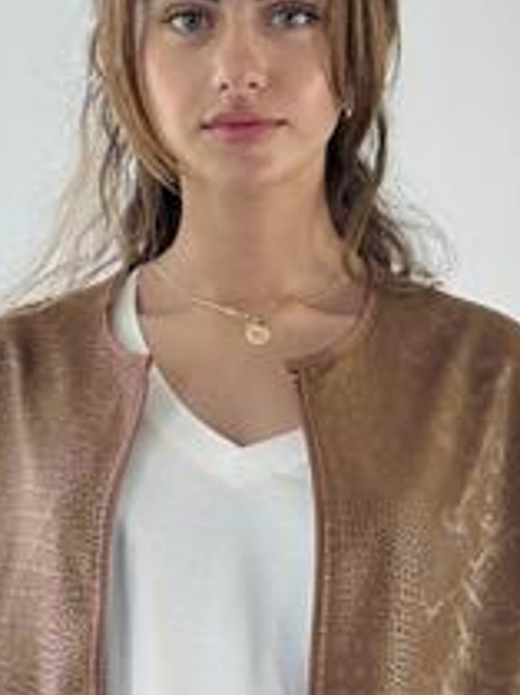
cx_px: 245
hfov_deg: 12.1
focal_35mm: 122
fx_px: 2449
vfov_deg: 16.0
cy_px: 561
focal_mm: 6.76
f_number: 1.78
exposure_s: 1/100
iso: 50
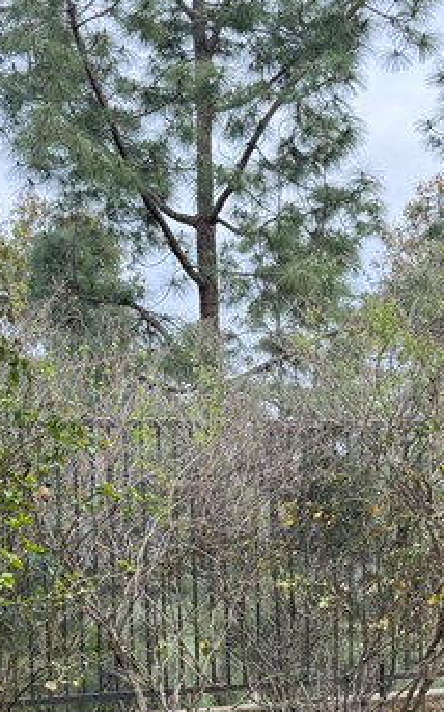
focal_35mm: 76
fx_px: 1473
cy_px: 706
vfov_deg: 25.8
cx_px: 172
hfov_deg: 17.1
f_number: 1.78
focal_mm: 6.86
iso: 80
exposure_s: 1/407
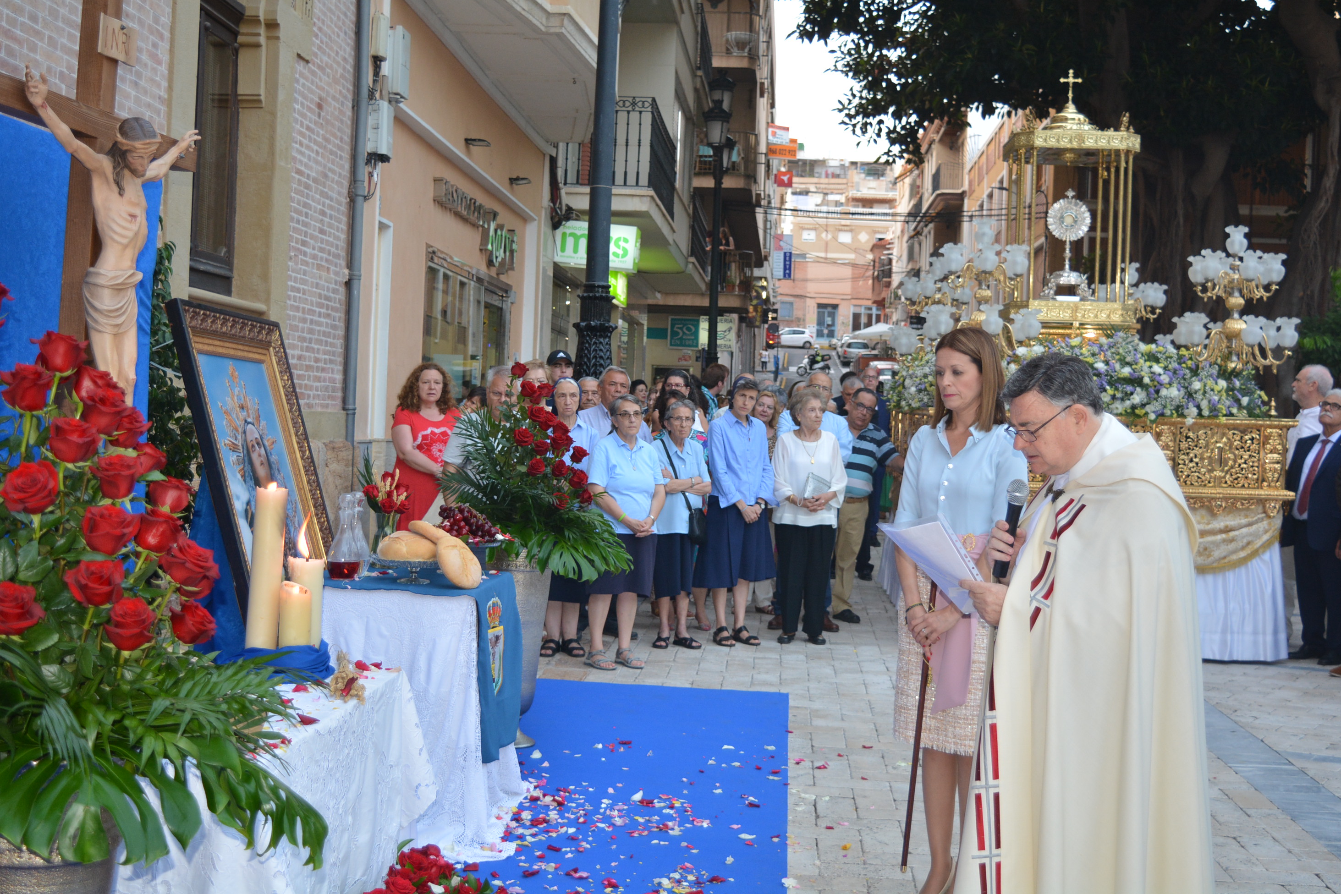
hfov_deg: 44.0
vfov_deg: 30.2
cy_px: 441
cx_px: 678
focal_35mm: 45
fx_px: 1658
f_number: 4.2
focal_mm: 29
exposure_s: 1/100
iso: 400
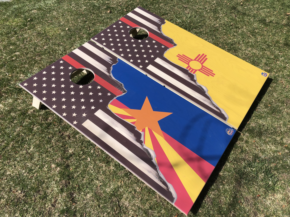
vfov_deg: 49.7
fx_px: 235
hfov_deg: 63.4
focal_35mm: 28
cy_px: 108
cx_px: 145
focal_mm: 4
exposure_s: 1/2667
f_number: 1.8
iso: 20
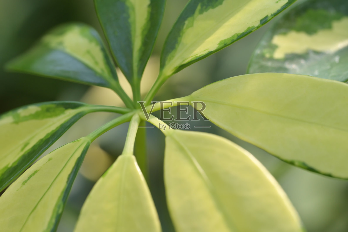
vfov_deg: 13.1
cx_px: 174
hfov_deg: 19.4
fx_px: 1015
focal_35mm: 105
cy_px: 116
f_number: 8
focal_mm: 105
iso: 500
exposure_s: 1/100
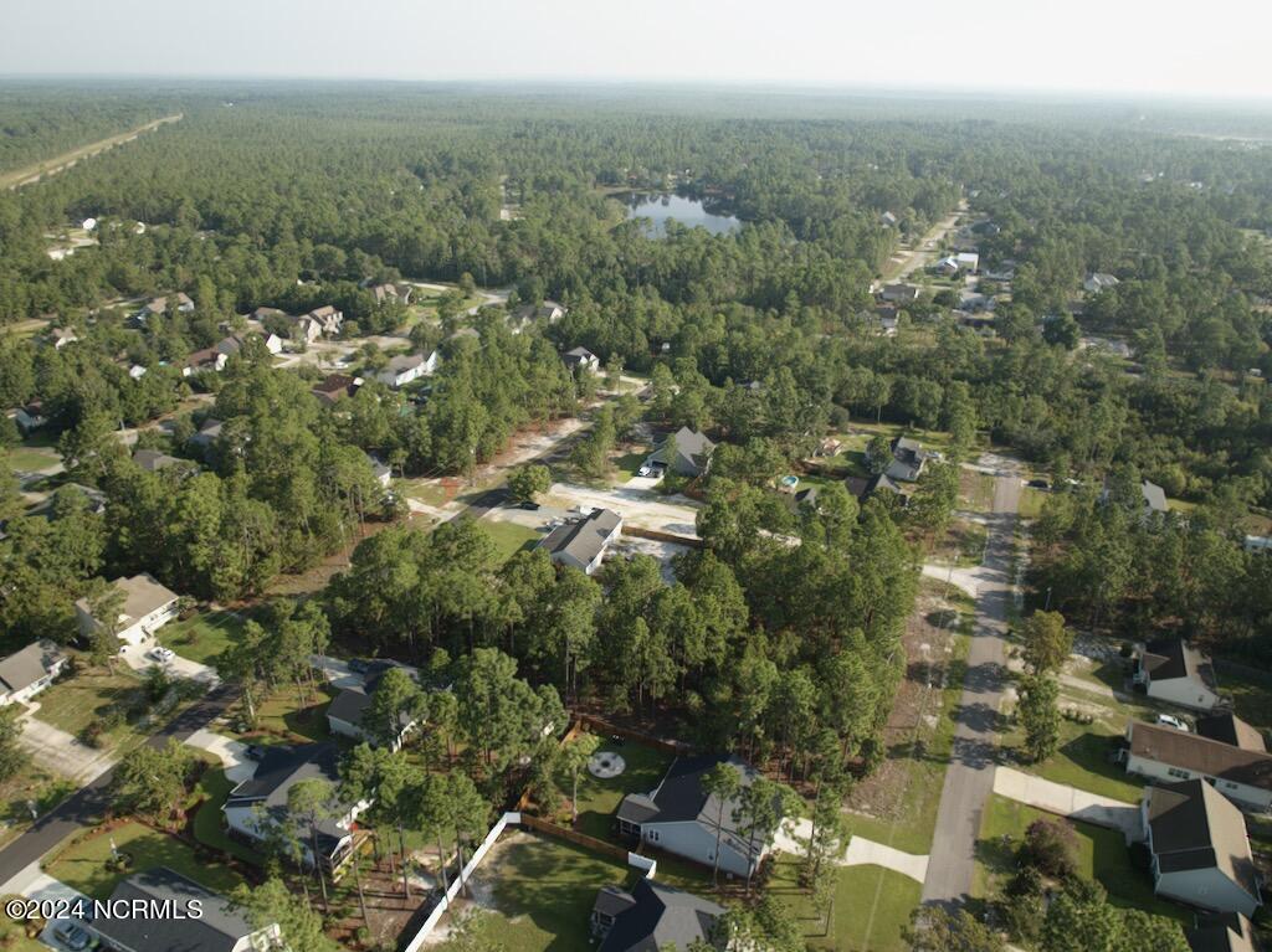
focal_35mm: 24
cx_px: 636
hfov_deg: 71.6
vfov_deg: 56.8
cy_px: 476
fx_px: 881
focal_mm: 12.29
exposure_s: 1/25
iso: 100
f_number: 2.8
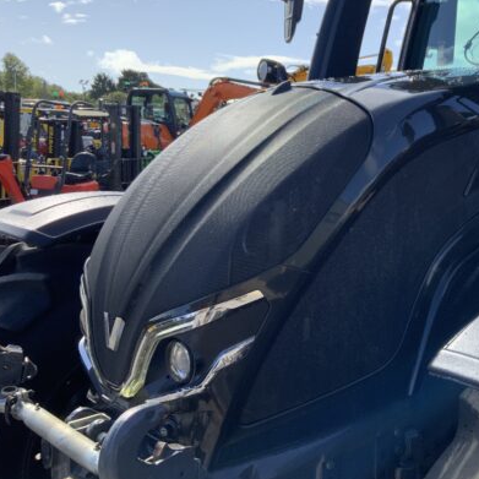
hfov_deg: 38.5
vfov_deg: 40.0
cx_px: 385
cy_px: 213
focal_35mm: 42
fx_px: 658
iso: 16
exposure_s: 1/944
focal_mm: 3
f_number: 1.8
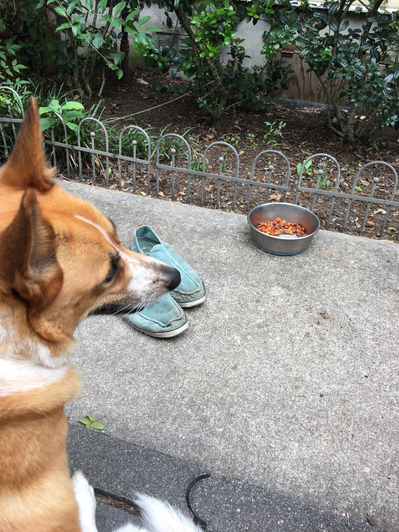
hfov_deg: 48.2
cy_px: 266
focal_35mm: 29
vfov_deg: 61.7
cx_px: 200
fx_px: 446
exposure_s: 1/120
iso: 32
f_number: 2.2
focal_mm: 4.15
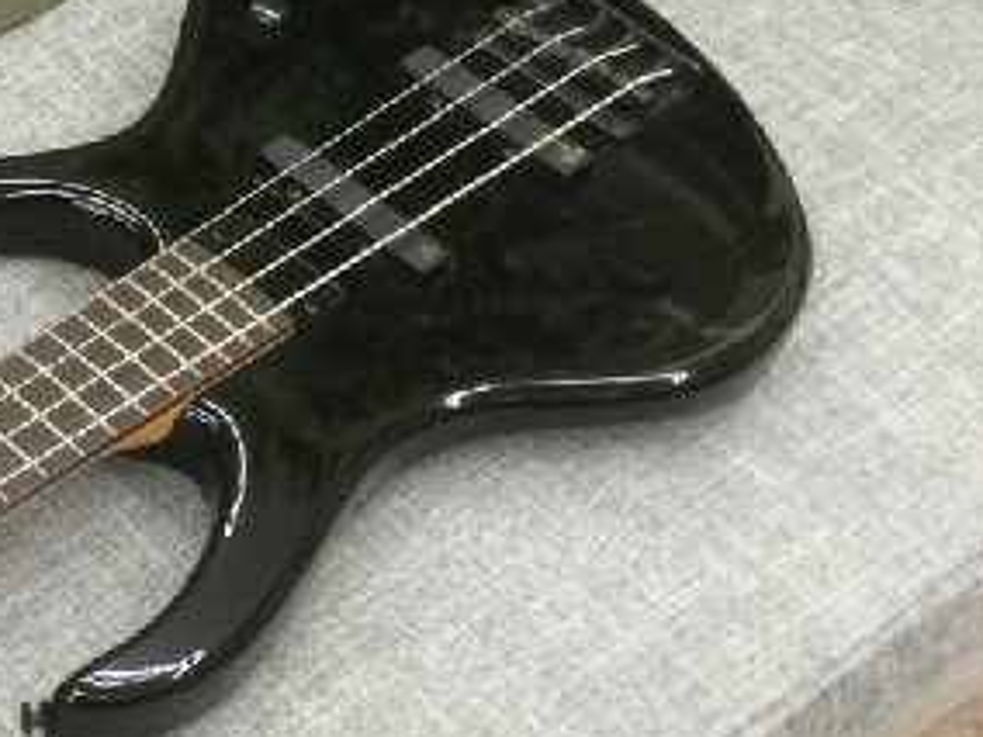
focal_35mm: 92
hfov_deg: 18.4
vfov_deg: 16.0
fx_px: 2613
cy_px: 486
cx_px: -568
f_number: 2.2
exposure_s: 1/30
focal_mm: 4.15
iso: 80
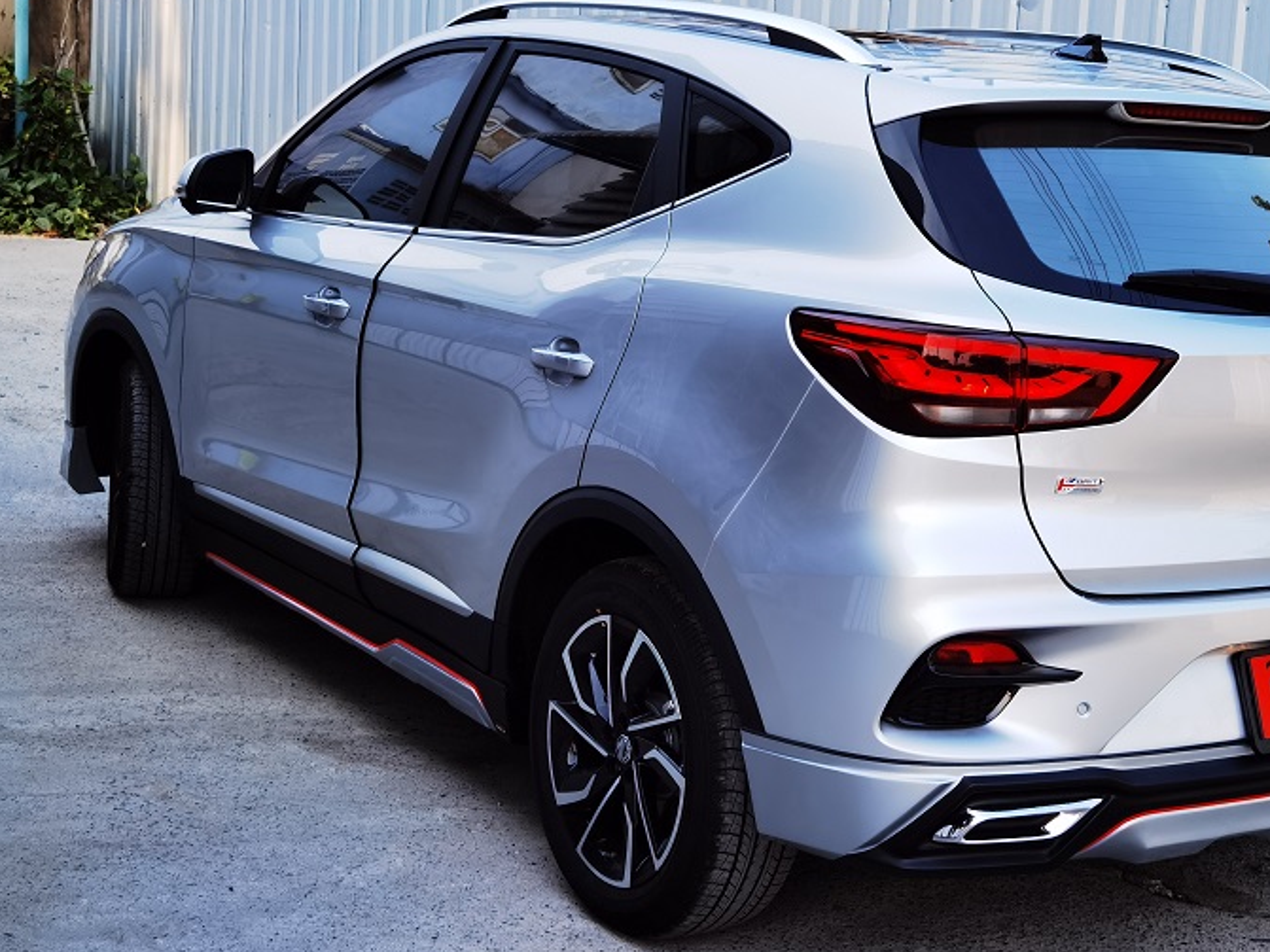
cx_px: 835
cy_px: 431
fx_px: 2164
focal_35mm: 59
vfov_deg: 24.8
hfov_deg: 32.5
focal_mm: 6.71
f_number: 1.9
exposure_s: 1/597
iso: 50
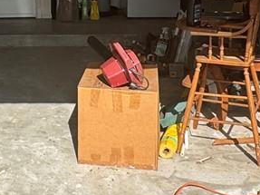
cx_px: 11
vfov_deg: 17.9
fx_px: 586
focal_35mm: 78
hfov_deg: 24.1
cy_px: -41
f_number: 2.2
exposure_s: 1/821
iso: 50
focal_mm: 2.22
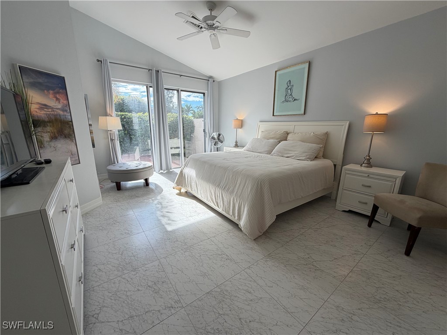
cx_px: 224
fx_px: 181
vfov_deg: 85.7
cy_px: 168
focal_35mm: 14
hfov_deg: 102.1
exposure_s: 1/121
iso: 50
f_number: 2.2
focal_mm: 2.22
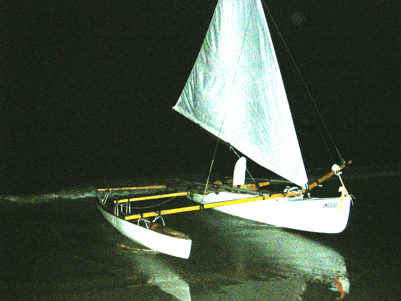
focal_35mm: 38
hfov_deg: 49.0
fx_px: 440
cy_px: 150
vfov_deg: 37.7
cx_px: 200
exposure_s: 1/50
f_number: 3.3
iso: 400
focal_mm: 6.3
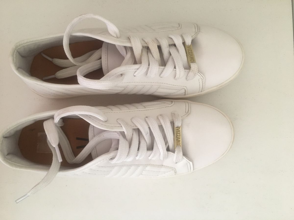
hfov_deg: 61.7
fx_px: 246
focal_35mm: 29
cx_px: 147
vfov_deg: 48.2
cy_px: 110
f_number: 2.2
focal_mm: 4.15
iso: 160
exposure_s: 1/30
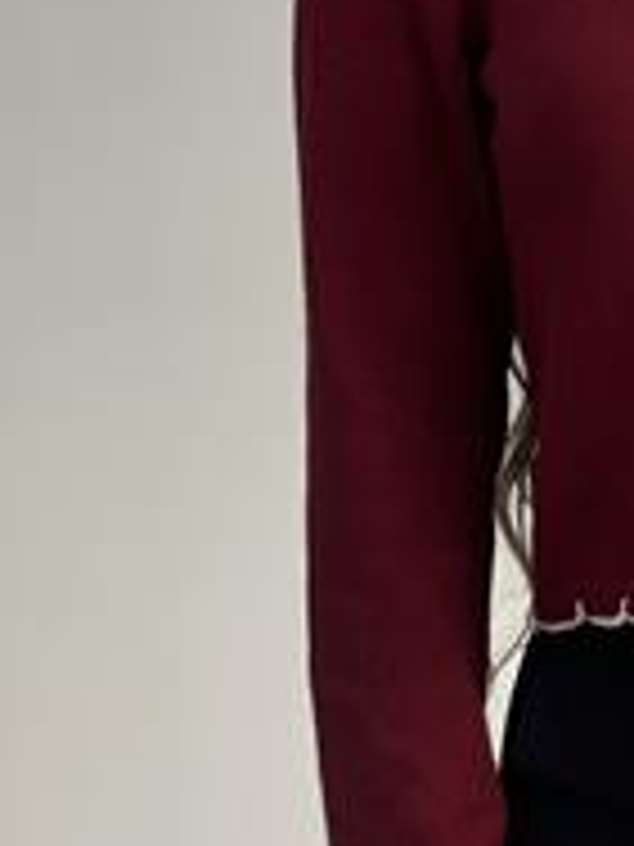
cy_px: 304
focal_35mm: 136
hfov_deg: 10.7
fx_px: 3321
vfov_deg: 14.5
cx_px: 827
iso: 100
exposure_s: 1/171
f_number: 1.78
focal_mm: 6.86
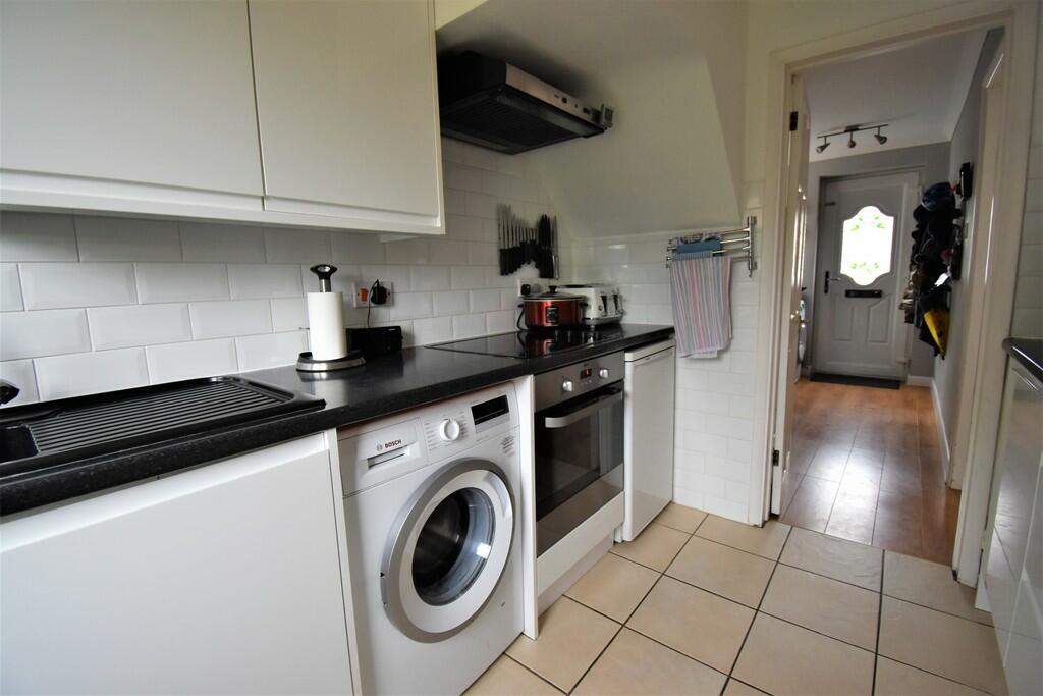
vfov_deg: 77.3
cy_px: 348
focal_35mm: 15
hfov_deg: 100.4
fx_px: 435
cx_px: 522
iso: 800
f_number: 4.5
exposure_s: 1/100
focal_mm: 10
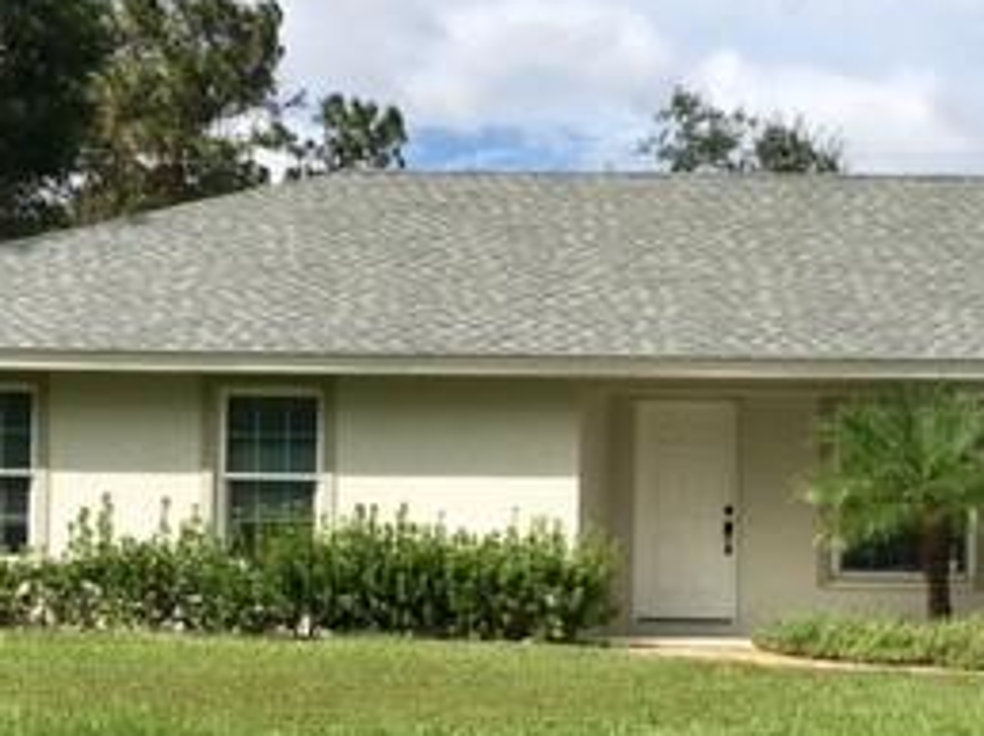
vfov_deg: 20.2
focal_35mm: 72
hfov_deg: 26.2
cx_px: 873
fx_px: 2045
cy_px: 564
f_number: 2.2
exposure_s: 1/2653
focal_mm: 4.15
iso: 25
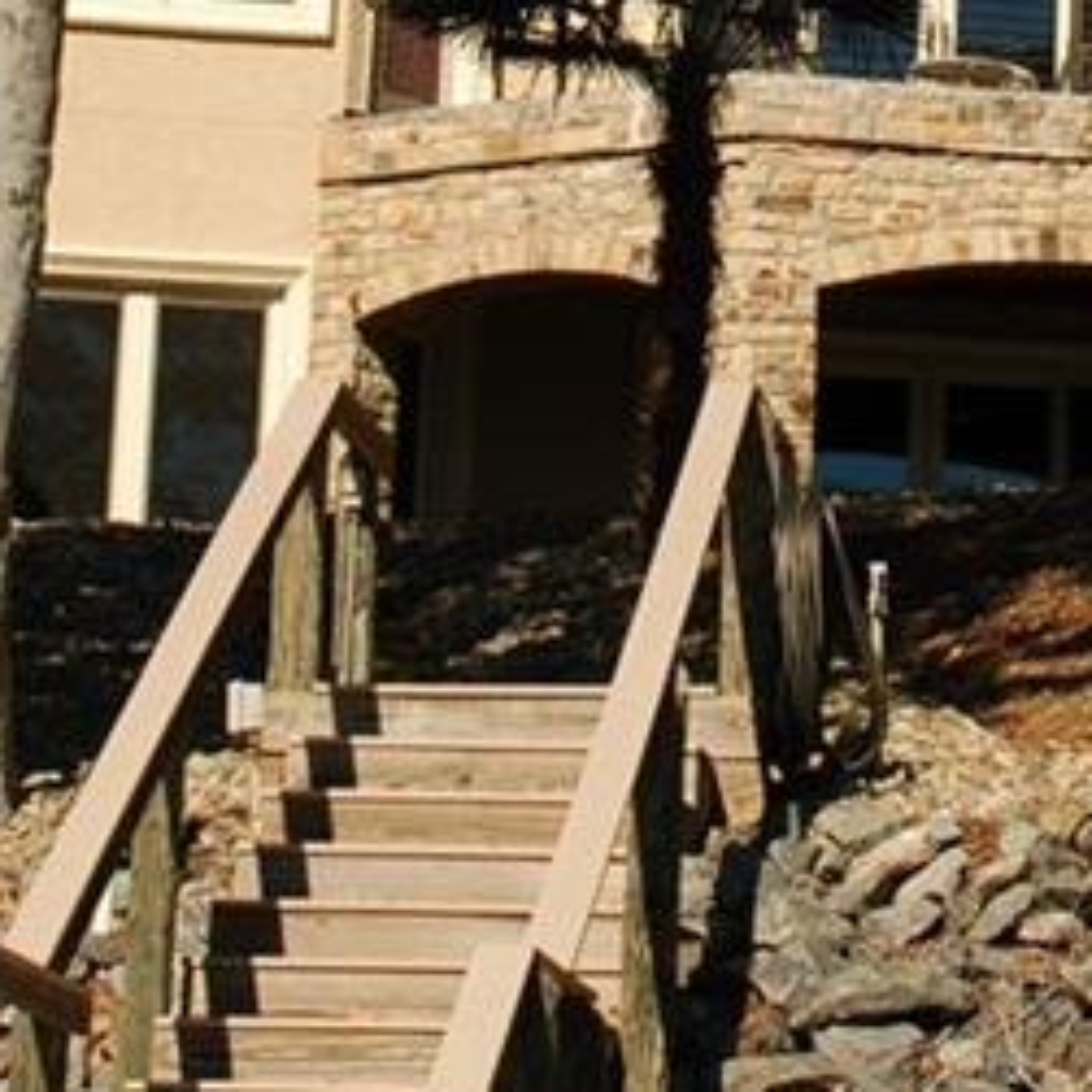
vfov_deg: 9.4
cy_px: -365
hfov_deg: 9.6
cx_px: 970
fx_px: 6486
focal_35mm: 182
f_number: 8
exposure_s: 1/250
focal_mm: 35
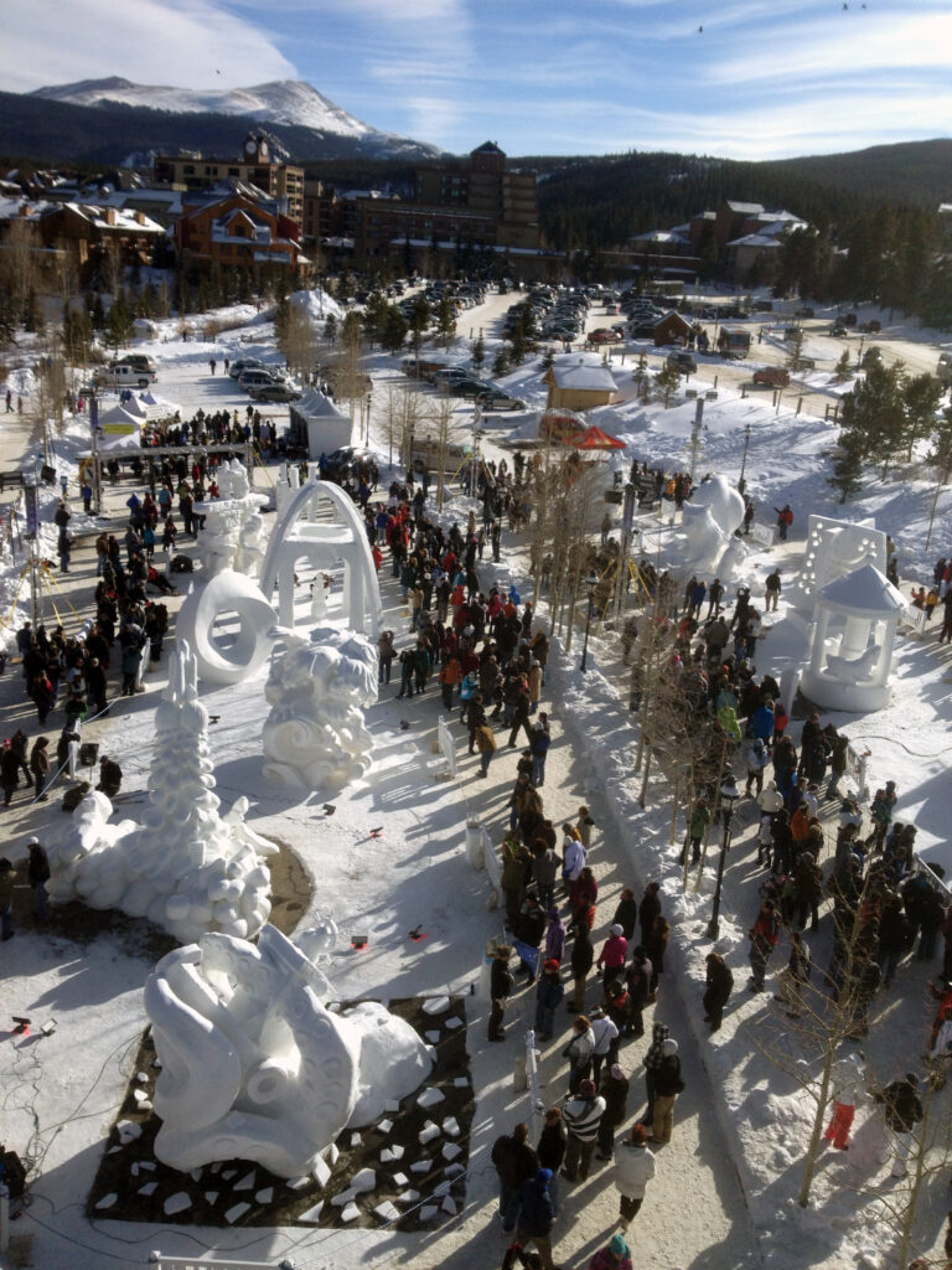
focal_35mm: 35
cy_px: 635
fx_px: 1283
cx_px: 476
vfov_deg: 52.6
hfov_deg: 40.7
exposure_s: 1/2404
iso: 64
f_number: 2.4
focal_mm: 4.28
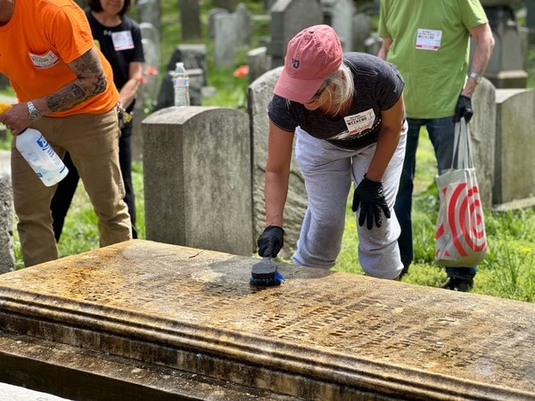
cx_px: 268
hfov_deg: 25.3
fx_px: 1190
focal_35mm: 77
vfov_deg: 19.1
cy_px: 200
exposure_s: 1/347
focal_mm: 9
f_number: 2.8
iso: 25
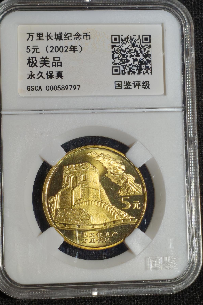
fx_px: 948
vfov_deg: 18.3
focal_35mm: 112
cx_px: 94
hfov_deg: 12.2
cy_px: 153
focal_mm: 4.94
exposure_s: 1/586
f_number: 1.5
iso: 50
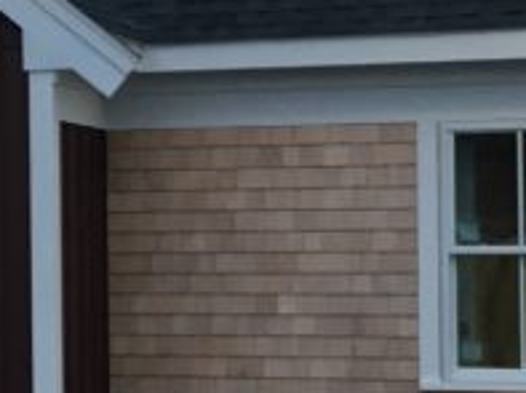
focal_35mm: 151
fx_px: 2290
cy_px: 206
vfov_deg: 9.8
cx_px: -232
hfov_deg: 12.5
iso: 50
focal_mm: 4.15
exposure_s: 1/30
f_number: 2.2
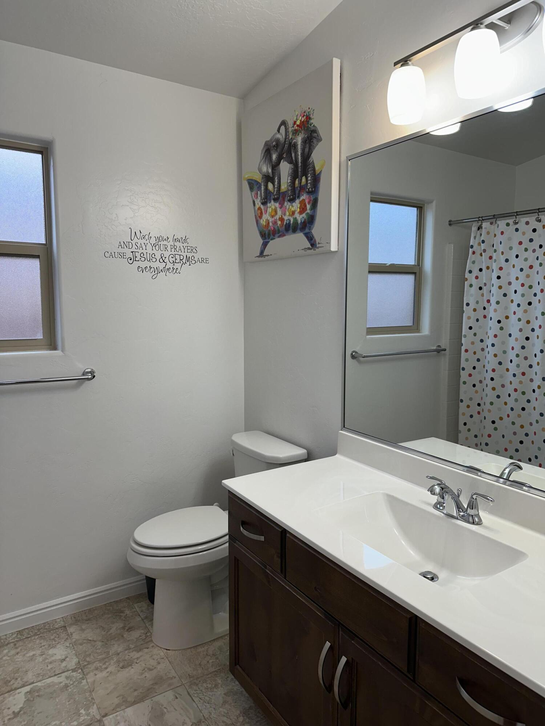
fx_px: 504
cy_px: 363
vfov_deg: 71.6
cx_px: 272
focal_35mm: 24
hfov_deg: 56.8
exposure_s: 1/120
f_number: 1.78
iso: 64
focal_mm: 6.86
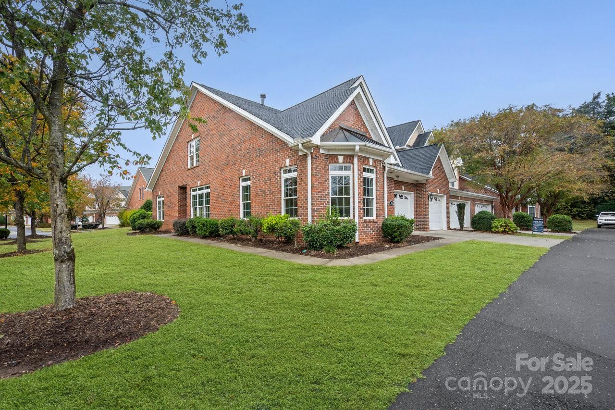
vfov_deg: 73.7
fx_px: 273
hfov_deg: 96.7
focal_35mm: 16
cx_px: 308
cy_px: 205
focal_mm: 16
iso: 100
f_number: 11
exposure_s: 1/20
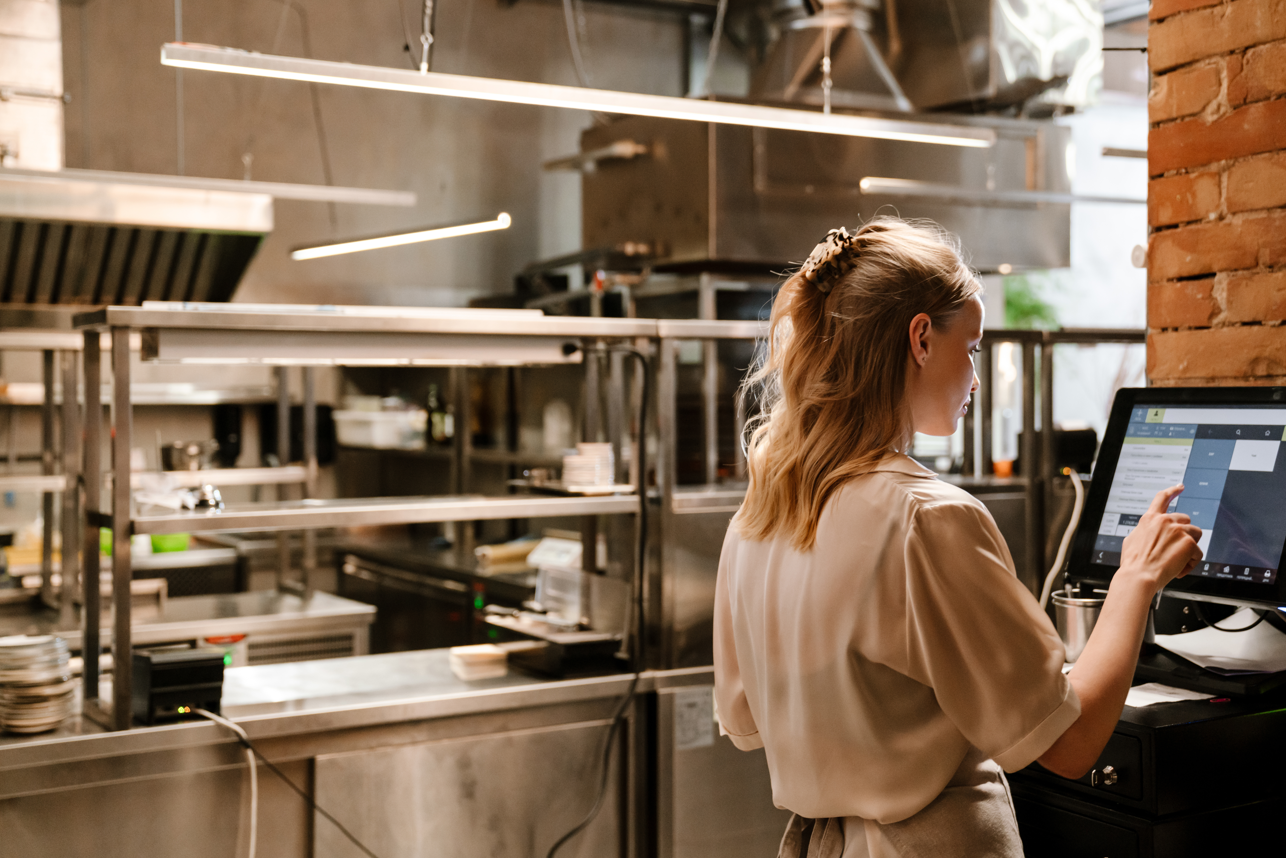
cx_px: 709
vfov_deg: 28.1
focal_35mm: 48
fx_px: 1715
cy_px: 405
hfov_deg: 41.1
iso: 1600
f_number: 2.8
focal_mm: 43
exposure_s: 1/125
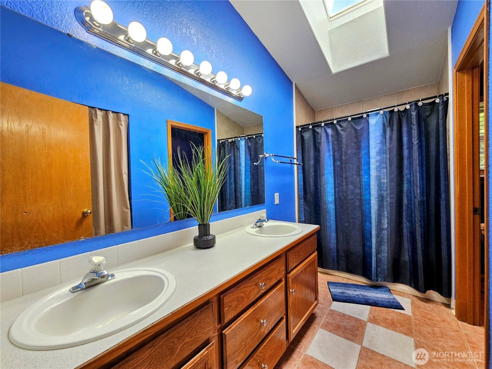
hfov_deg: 106.2
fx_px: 185
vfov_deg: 89.9
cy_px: 184
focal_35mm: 13
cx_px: 246
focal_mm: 2.2
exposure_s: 1/60
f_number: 2.2
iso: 64
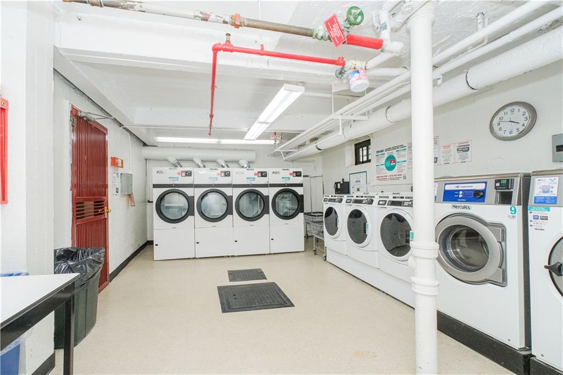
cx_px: 282
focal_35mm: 15
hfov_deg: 100.4
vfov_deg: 77.3
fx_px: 234
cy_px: 188
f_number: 9
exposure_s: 1/80
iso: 1600
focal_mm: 10
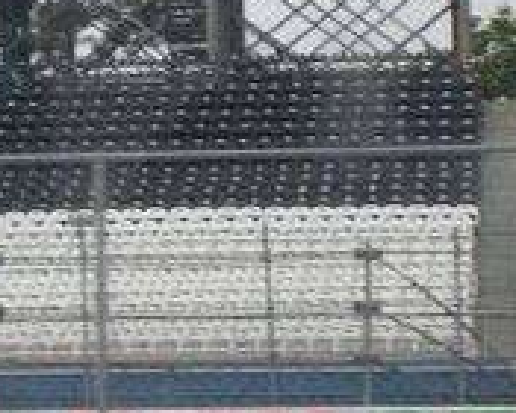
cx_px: 87
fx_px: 4811
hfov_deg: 6.1
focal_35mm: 315
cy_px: 30
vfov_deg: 4.9
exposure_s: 1/90
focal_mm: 17.4
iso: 80
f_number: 4.9
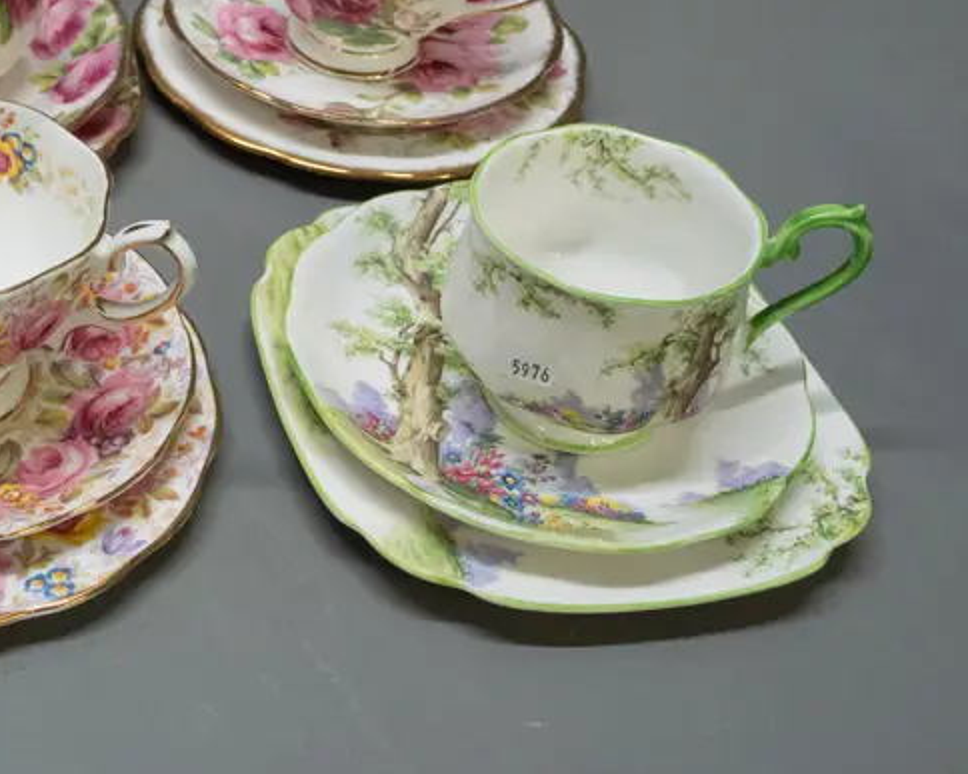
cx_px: -54
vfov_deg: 24.1
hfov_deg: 28.2
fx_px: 1776
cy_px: 124
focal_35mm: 62
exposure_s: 1/250
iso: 3200
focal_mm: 15
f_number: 5.6
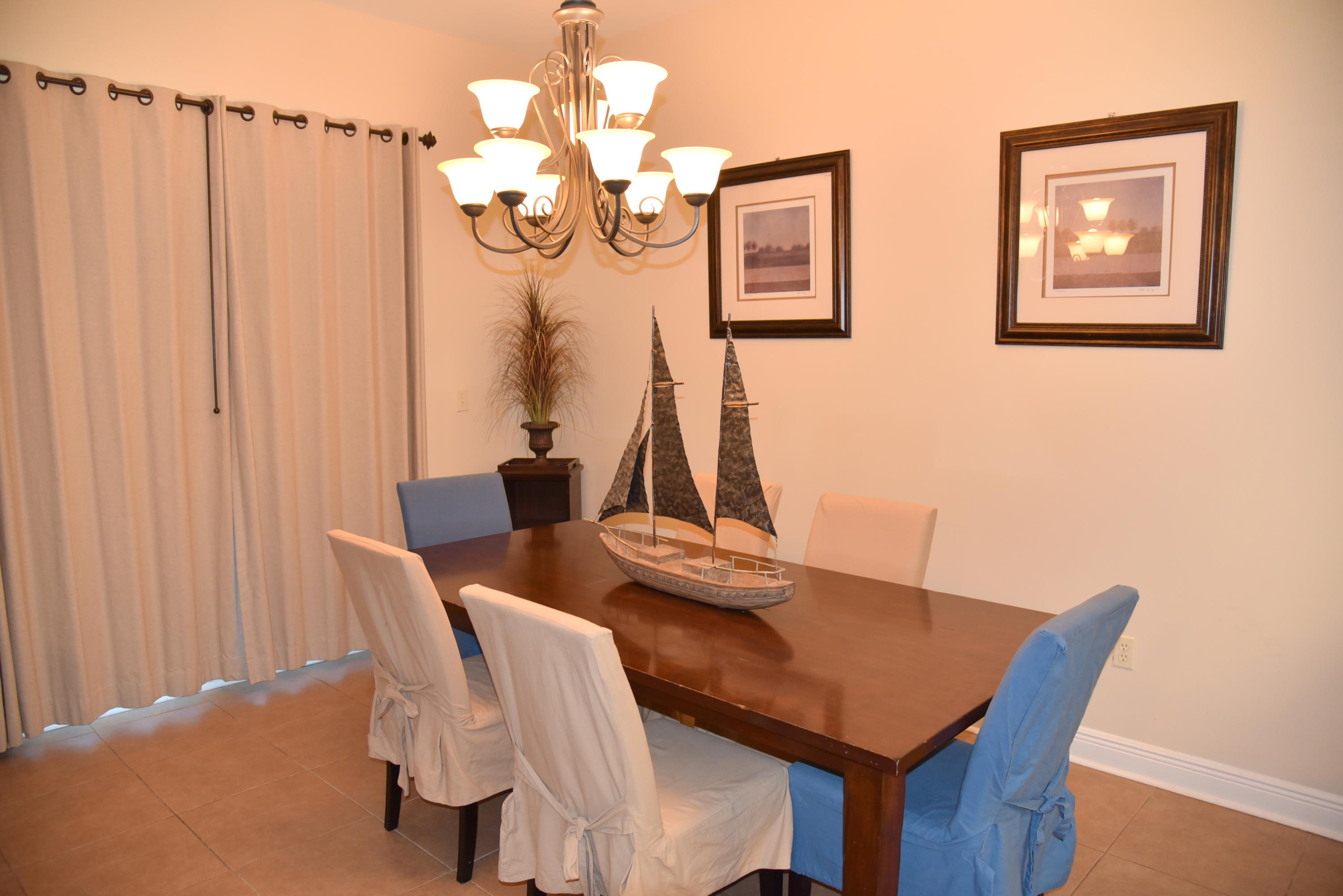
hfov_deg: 73.7
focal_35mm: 24
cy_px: 448
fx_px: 896
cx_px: 672
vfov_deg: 53.2
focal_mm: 24
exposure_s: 1/60
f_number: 4
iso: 800
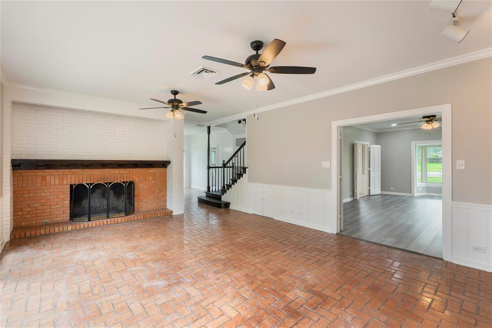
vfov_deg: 73.7
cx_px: 246
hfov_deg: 96.8
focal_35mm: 16
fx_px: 219
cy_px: 164
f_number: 5.6
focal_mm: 16
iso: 100
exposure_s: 1/6
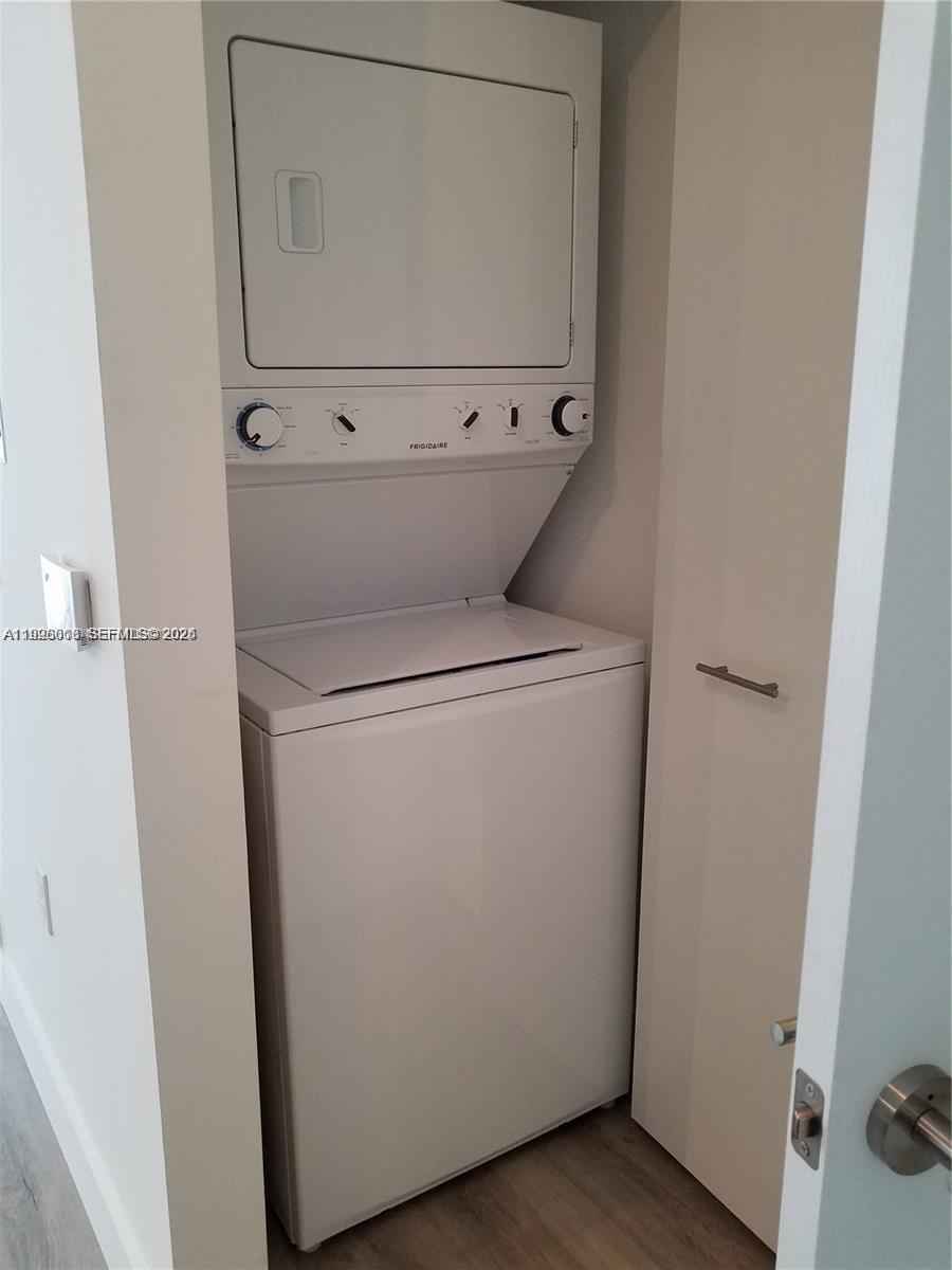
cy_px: 635
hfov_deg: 53.1
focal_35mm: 26
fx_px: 953
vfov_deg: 67.3
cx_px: 476
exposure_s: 1/60
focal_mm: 4.2
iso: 200
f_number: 1.7
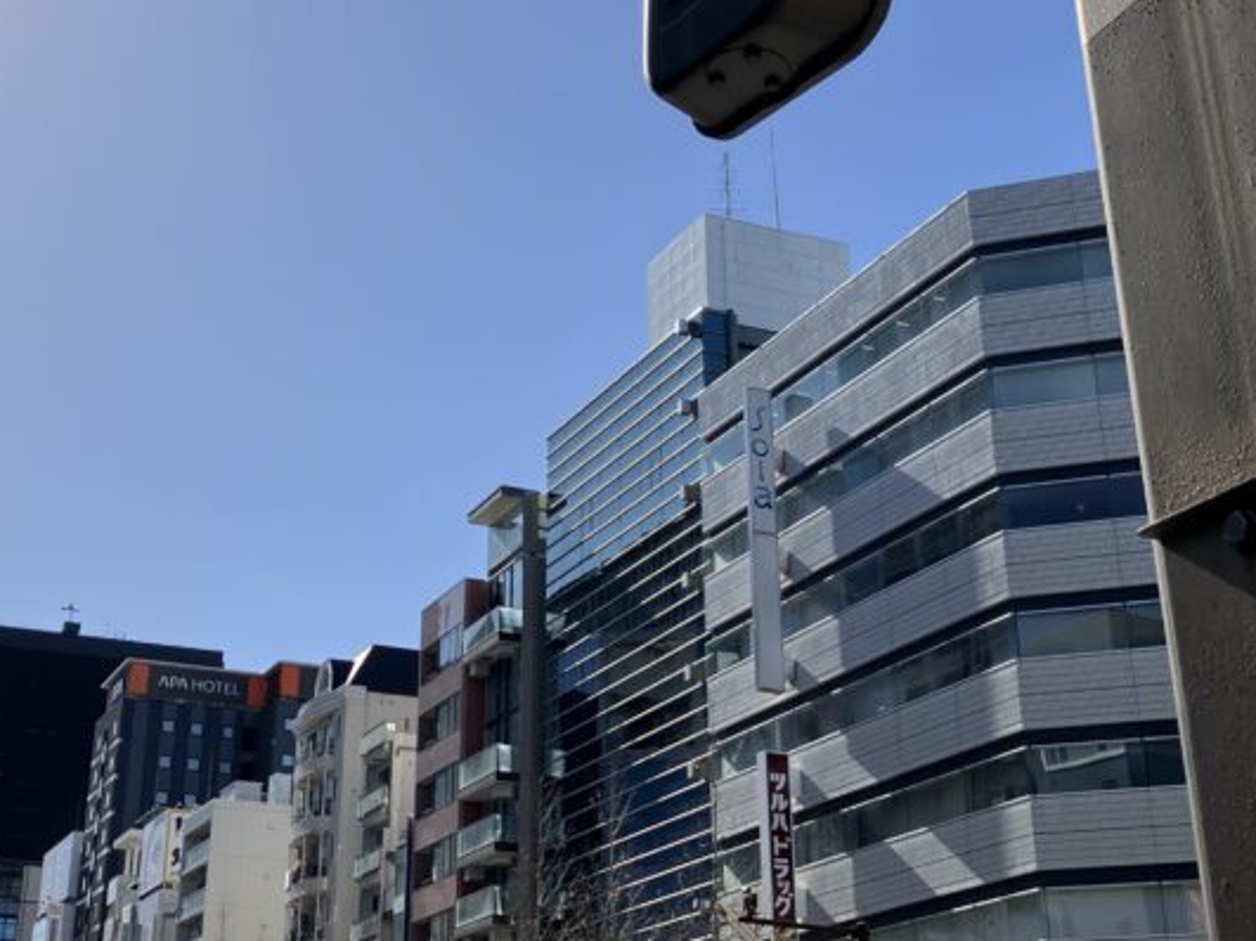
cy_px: 300
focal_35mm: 54
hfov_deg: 35.5
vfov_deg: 26.8
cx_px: 572
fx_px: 1959
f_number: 1.8
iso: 32
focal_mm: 3.99
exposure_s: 1/3472
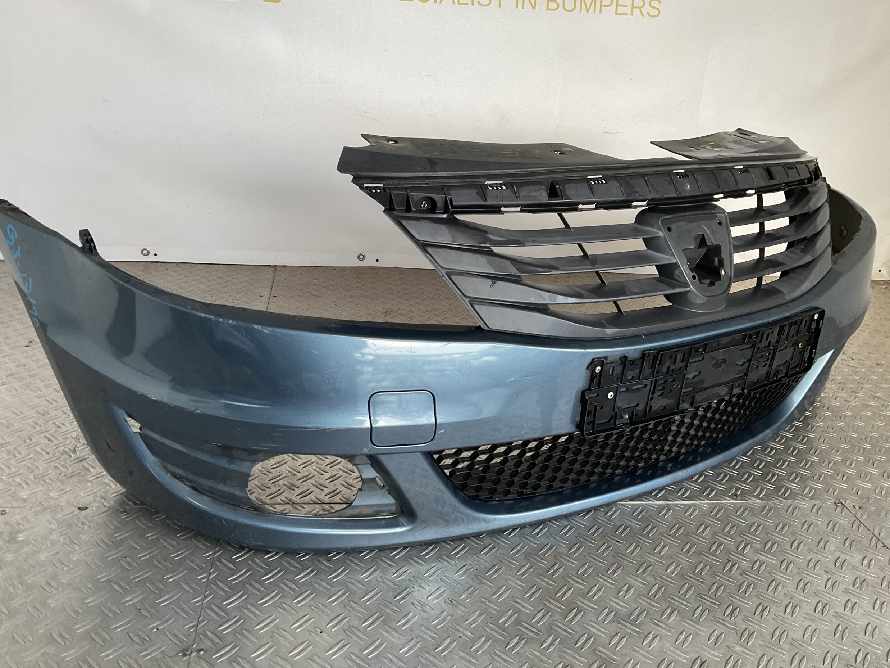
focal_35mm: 30
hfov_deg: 60.0
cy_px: 344
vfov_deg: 46.8
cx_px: 431
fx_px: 771
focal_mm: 3
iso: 50
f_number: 1.8
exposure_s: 1/60
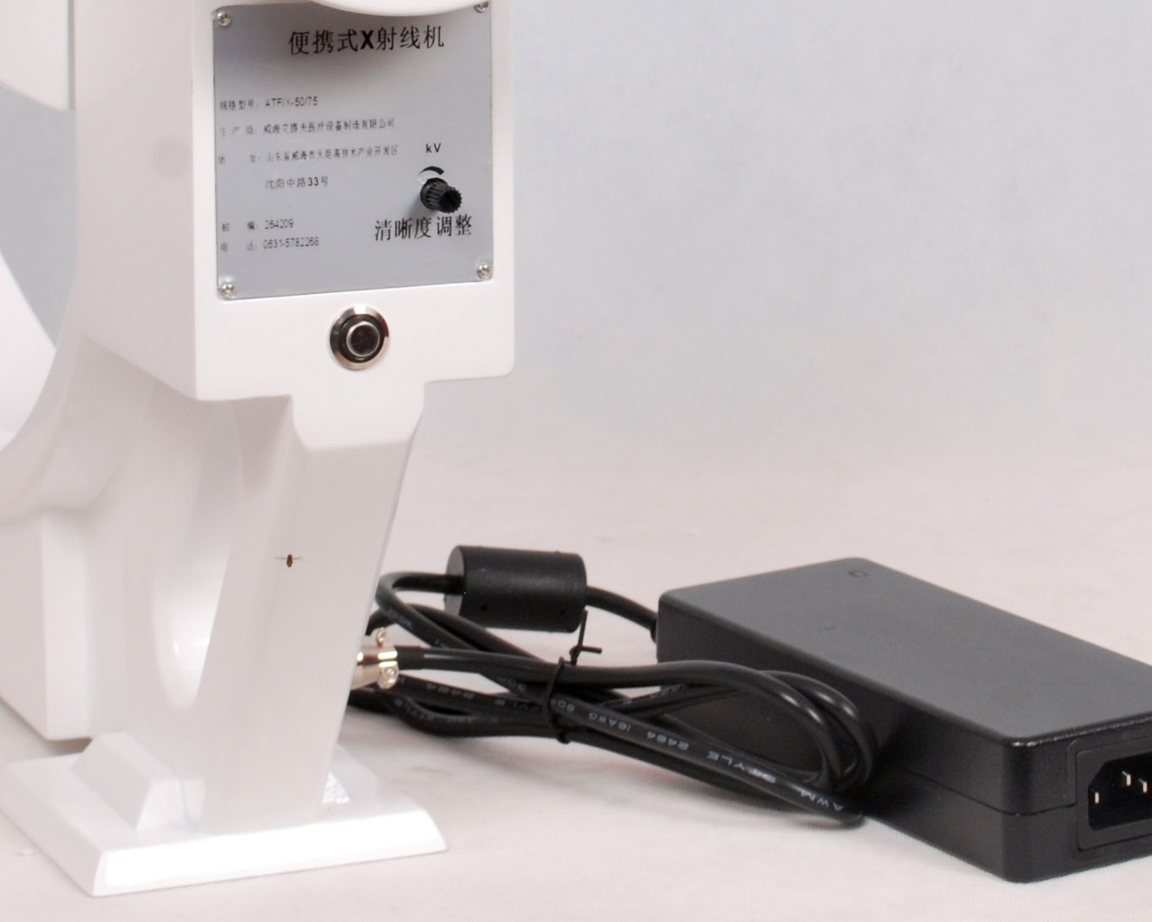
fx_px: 4638
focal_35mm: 136
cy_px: -43
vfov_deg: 11.2
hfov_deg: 14.2
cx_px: 547
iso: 200
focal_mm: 34
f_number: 9
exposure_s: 1/50
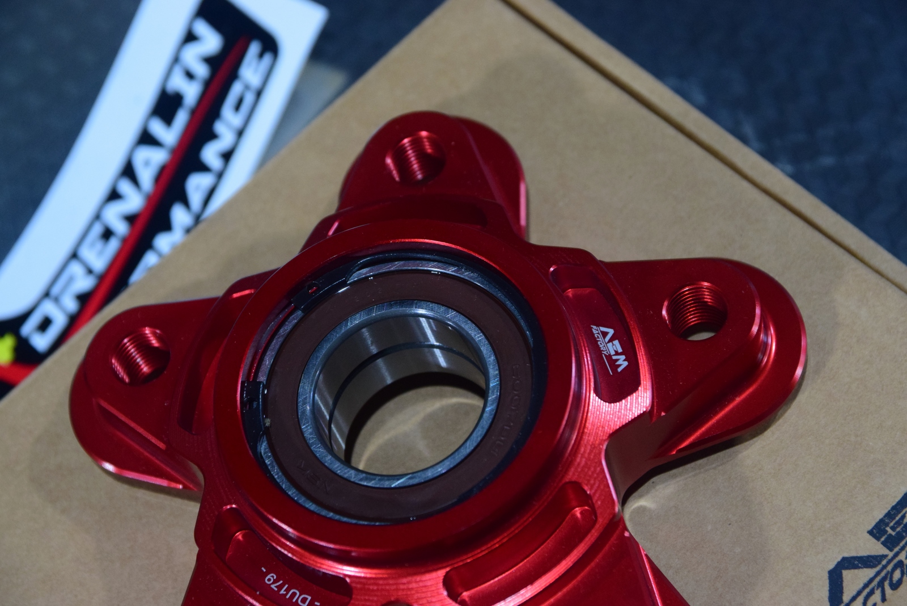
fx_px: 2646
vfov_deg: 13.1
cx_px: 454
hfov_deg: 19.4
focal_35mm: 105
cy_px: 303
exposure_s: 1/25
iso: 2000
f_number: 5.6
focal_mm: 70
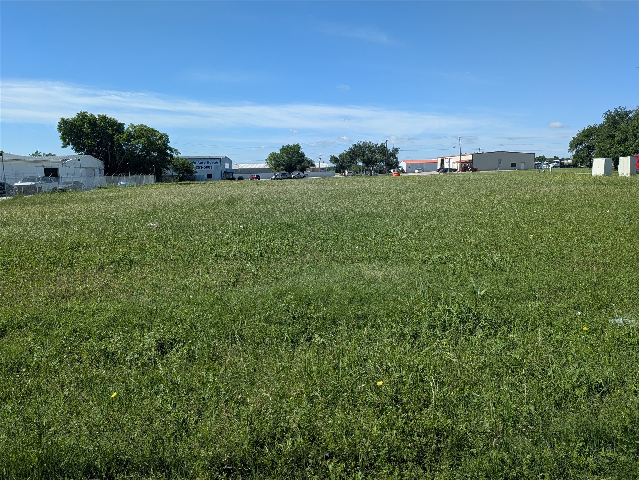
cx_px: 320
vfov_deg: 56.8
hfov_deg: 71.6
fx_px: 443
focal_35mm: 24
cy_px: 240
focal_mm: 4.53
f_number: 1.7
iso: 29
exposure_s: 1/1577
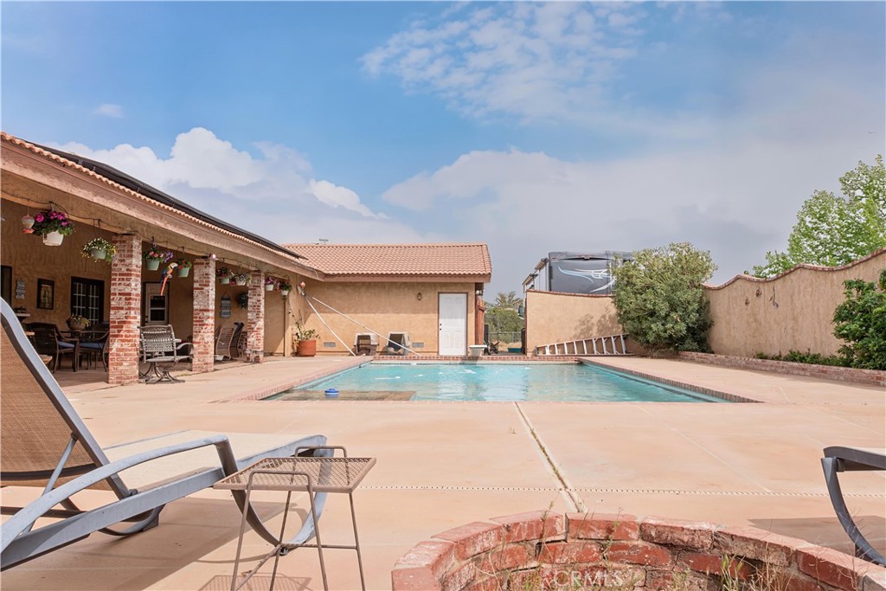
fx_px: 738
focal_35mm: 30
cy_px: 296
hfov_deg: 61.9
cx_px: 443
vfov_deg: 43.6
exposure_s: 1/250
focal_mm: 20
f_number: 20
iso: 320
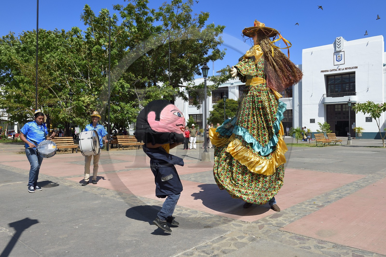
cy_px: 128
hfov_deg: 65.5
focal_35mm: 28
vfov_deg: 46.3
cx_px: 193
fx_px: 300
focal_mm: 28
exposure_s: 1/640
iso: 200
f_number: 8
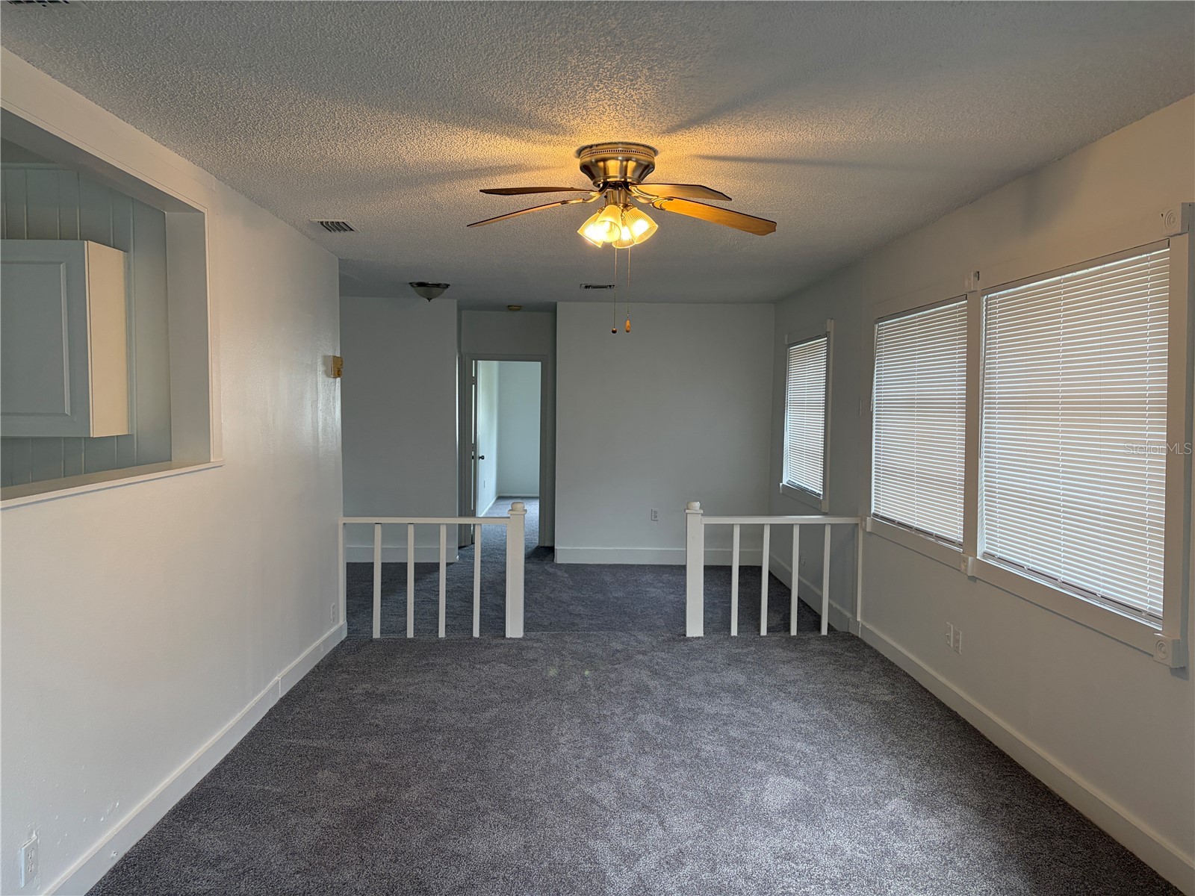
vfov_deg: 53.1
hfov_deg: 67.3
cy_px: 448
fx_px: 898
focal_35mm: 26
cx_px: 598
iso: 125
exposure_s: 1/70
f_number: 1.6
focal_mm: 5.96
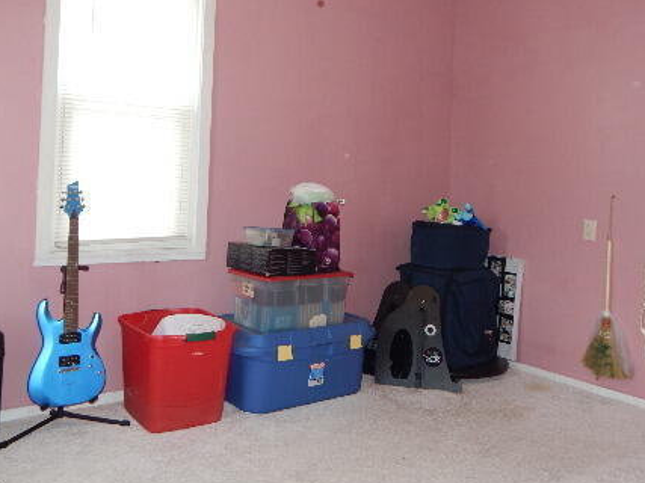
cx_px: 332
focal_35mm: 33
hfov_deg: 55.4
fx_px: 615
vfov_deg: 42.4
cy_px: 166
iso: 125
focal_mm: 4
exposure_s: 1/30
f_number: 3
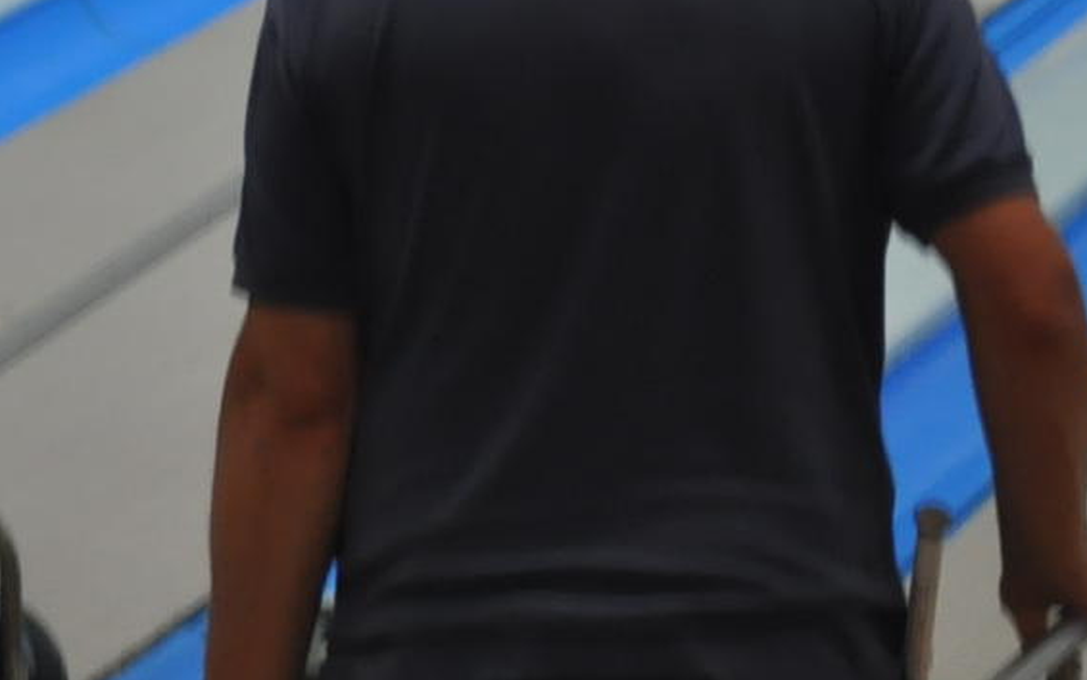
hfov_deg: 5.8
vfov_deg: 3.7
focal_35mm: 356
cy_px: 309
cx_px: -432
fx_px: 10553
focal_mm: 55
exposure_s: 1/50
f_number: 4
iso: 800
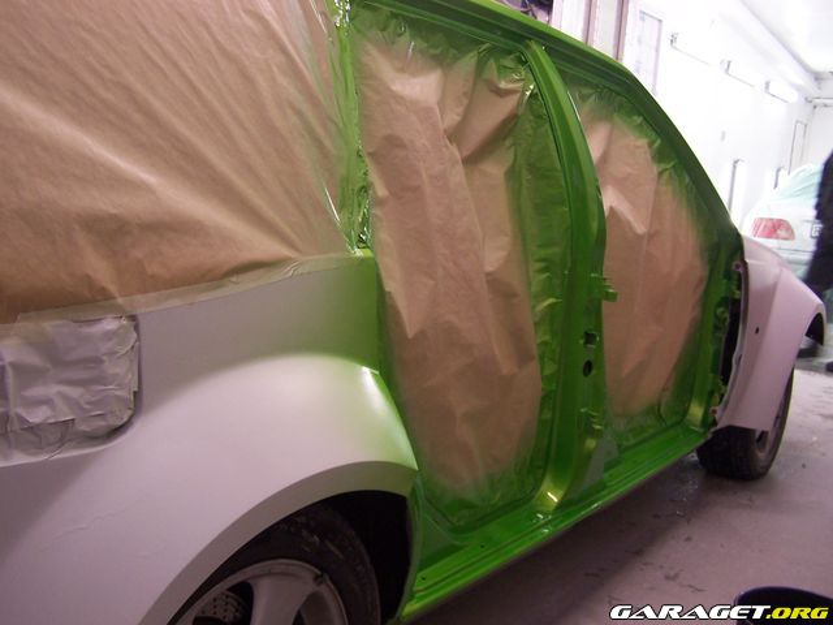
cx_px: 416
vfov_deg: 37.7
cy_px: 312
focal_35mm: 38
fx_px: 914
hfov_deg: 49.0
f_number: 2.8
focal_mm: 6.3
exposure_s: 1/10
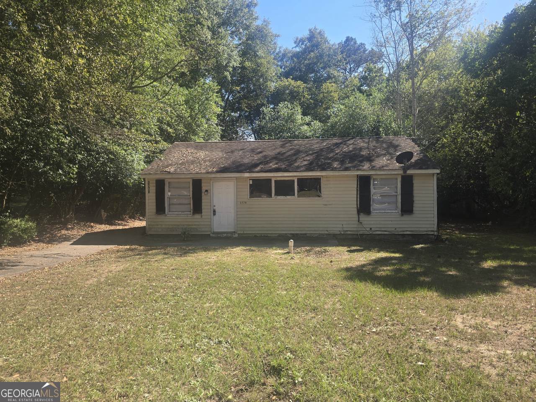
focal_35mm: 23
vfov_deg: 58.9
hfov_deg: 73.9
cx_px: 268
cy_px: 201
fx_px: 356
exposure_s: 1/300
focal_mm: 6.3
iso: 12
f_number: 1.7
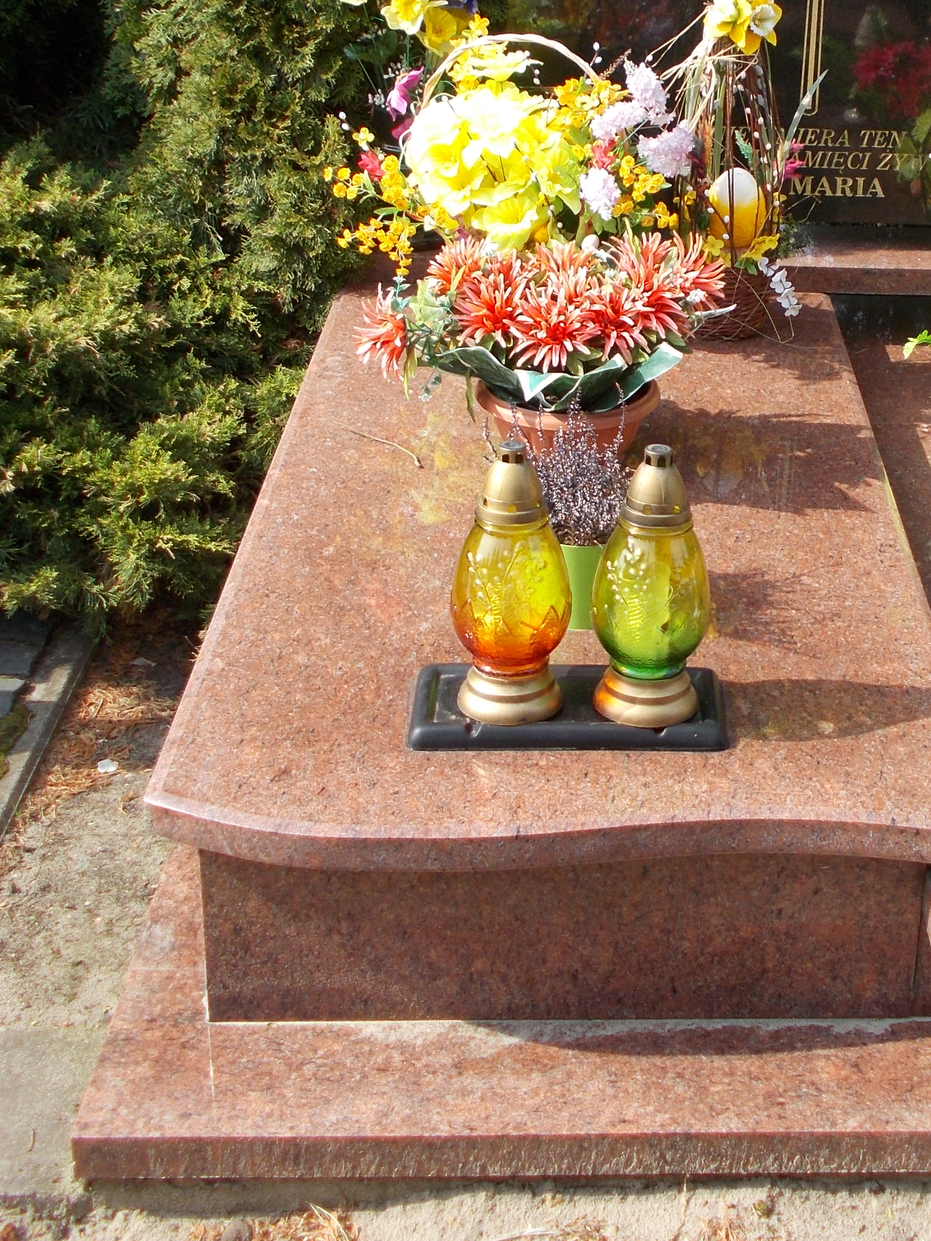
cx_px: 741
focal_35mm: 52
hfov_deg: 27.5
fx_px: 1865
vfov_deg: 36.3
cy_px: 388
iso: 80
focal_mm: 4.6
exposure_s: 1/320
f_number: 3.2
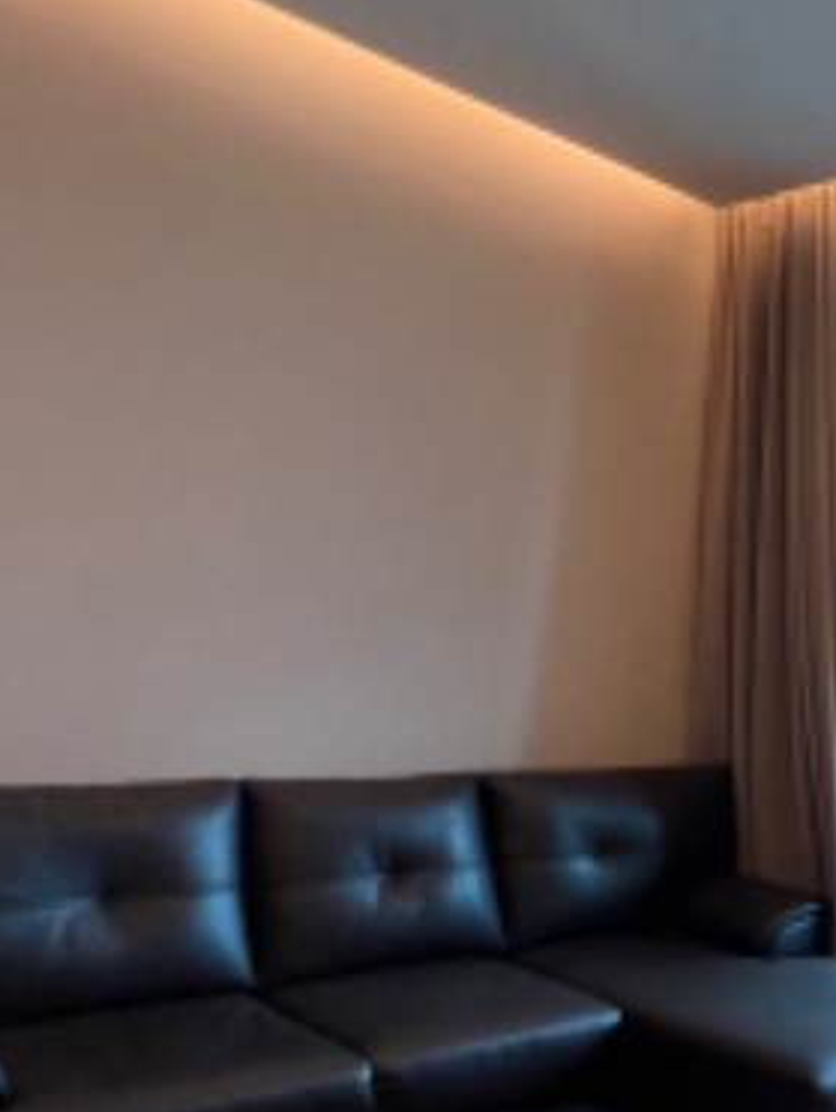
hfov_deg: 33.1
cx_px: 1013
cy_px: 731
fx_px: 1125
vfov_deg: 51.7
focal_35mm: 35
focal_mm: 1.57
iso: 80
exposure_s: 1/100
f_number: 1.8
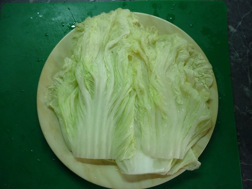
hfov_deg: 55.3
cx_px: 126
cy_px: 94
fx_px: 240
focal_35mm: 33
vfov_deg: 43.0
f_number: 2.8
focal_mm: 5.5
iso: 160
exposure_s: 1/30
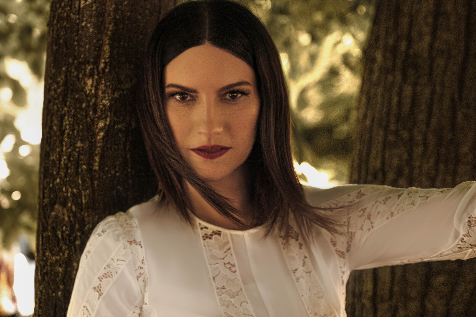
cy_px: 158
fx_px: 899
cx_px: 238
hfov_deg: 29.7
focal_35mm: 68
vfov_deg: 20.0
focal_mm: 45.5
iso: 400
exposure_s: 1/200
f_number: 2.8
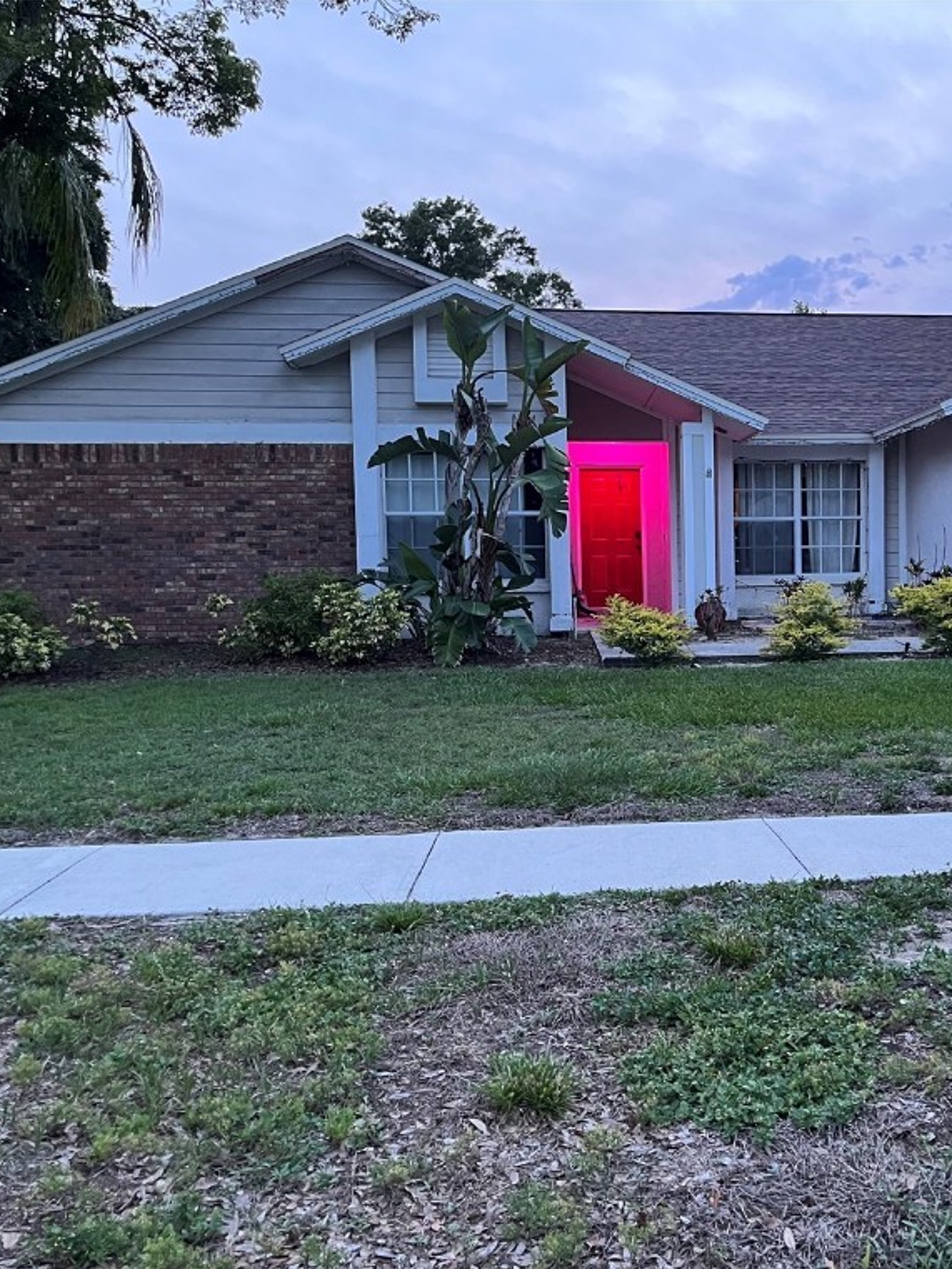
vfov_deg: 52.6
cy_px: 639
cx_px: 752
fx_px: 1283
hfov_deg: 39.2
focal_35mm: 35
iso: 200
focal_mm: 5.1
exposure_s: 1/60
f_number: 1.6
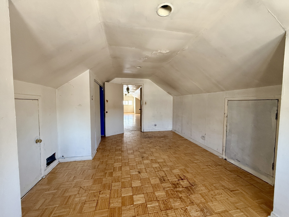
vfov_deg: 85.7
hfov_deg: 102.1
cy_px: 108
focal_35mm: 14
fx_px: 117
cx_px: 144
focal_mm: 2.22
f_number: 2.2
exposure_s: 1/99
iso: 320
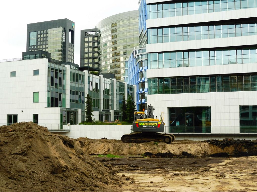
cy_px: 96
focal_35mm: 47
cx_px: 128
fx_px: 348
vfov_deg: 30.8
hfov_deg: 40.5
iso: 100
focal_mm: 8.5
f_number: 4.2
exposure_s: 1/100
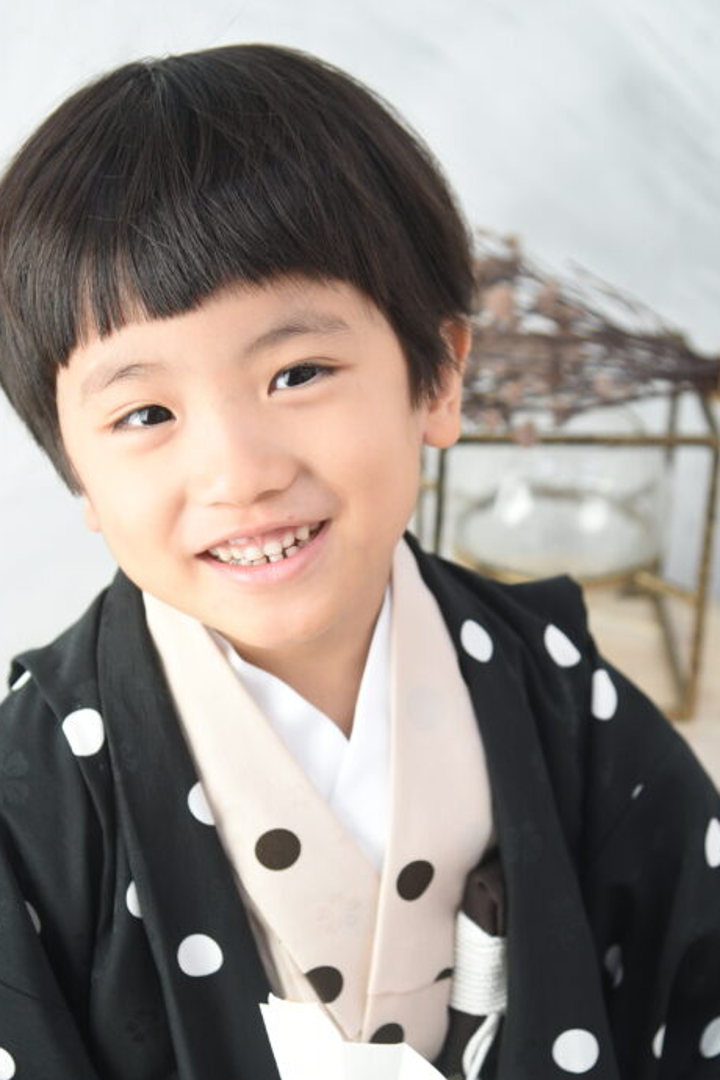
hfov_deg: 14.8
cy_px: 650
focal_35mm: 92
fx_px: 2760
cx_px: 262
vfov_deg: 22.1
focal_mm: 62
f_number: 4
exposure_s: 1/160
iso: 500
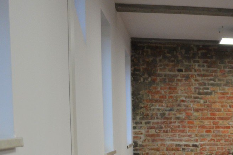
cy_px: 177
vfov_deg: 14.7
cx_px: 371
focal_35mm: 90
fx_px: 581
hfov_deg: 19.2
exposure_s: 1/60
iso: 560
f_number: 4
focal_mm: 18
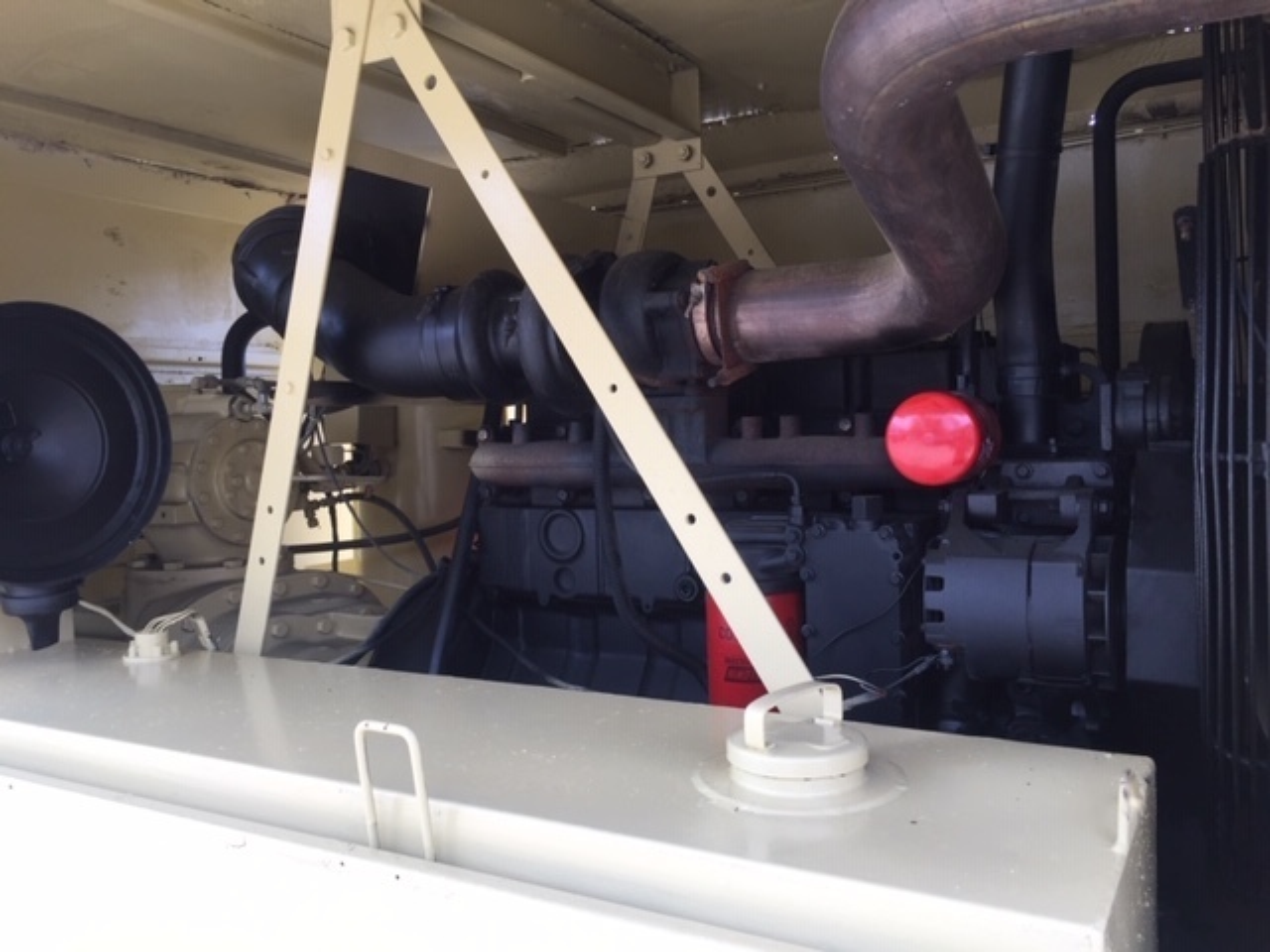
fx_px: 1064
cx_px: 635
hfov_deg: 61.7
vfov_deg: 48.2
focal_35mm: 29
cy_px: 476
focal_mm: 4.15
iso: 32
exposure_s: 1/234
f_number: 2.2
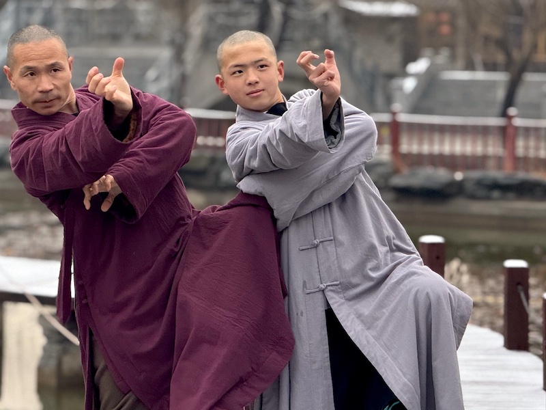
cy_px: 205
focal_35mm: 120
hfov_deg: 16.4
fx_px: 1893
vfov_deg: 12.3
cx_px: 273
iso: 500
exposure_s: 1/60
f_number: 2.8
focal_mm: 15.66
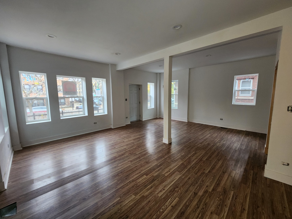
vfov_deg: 89.9
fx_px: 110
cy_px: 110
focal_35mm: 13
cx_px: 146
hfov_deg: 106.2
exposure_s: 1/30
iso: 400
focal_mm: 2.2
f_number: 2.2
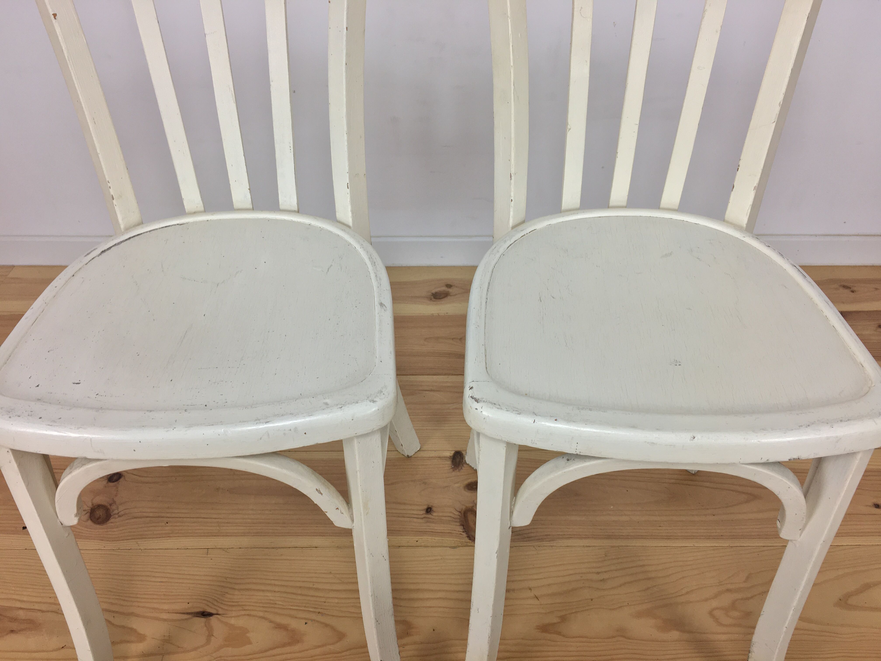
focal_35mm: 29
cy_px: 330
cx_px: 440
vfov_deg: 48.2
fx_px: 738
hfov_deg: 61.7
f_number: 2.2
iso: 32
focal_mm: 4.15
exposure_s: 1/33
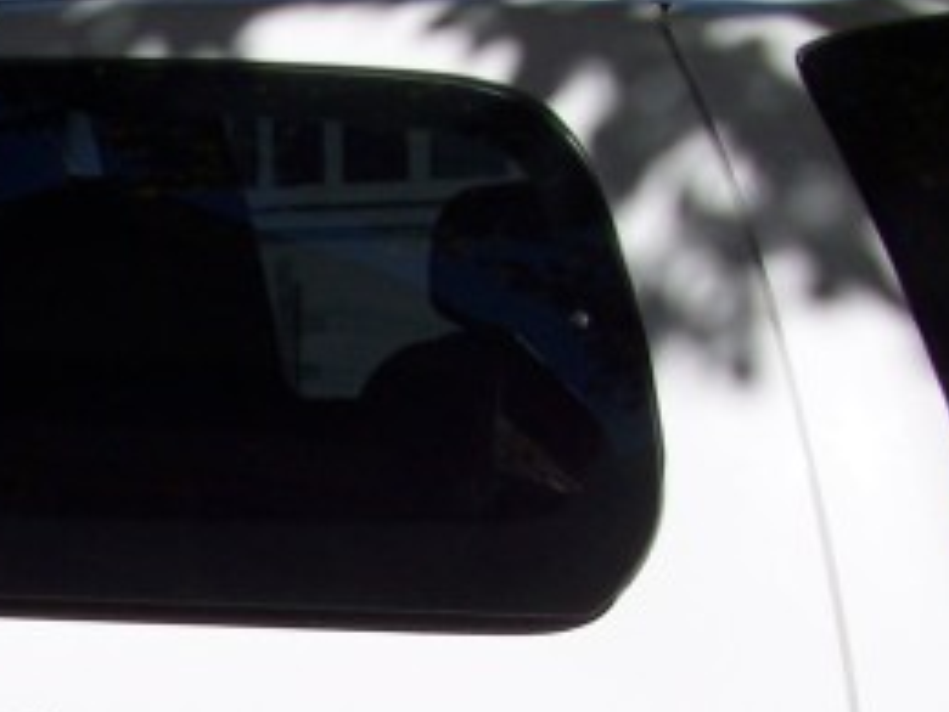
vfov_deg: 10.4
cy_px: 730
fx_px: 3893
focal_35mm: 142
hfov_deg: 13.7
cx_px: 4
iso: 64
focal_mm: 5.85
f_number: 4
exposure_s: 1/1000
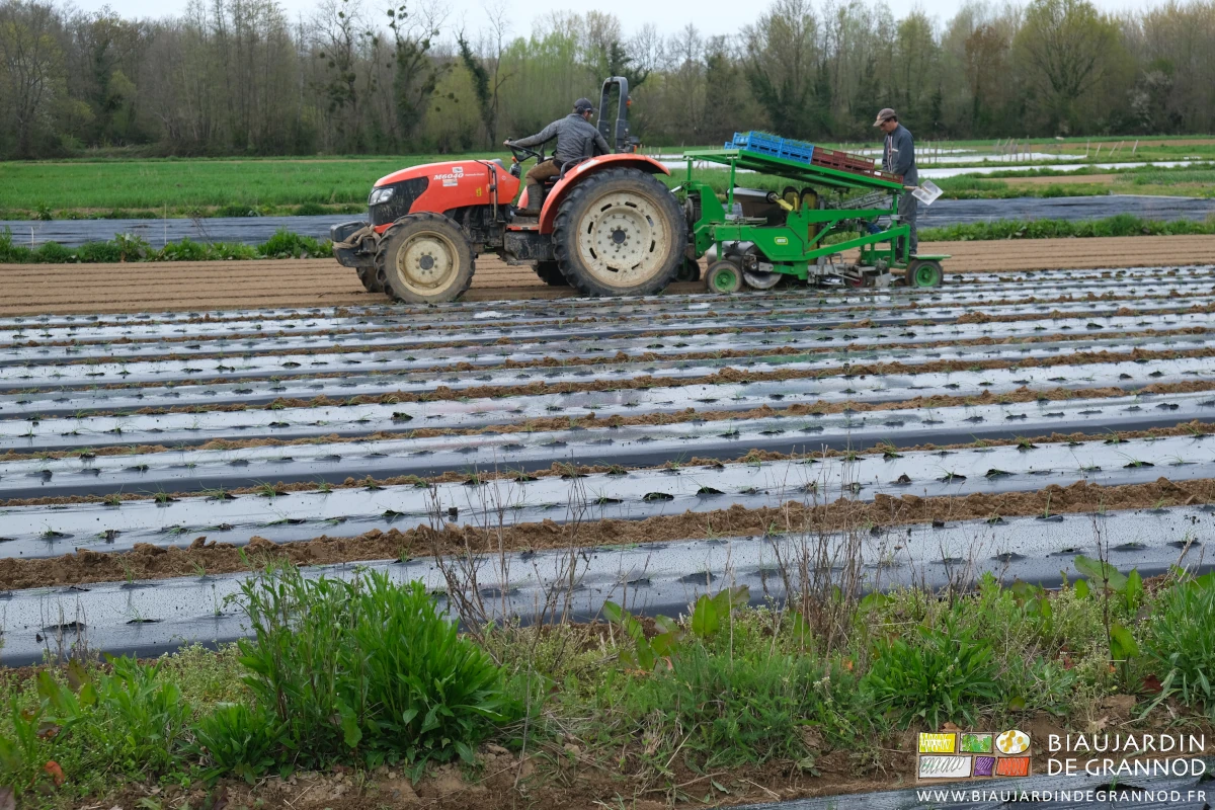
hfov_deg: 35.6
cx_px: 608
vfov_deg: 24.2
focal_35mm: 56
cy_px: 405
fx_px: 1890
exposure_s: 1/240
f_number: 5.6
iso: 160
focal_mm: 37.4
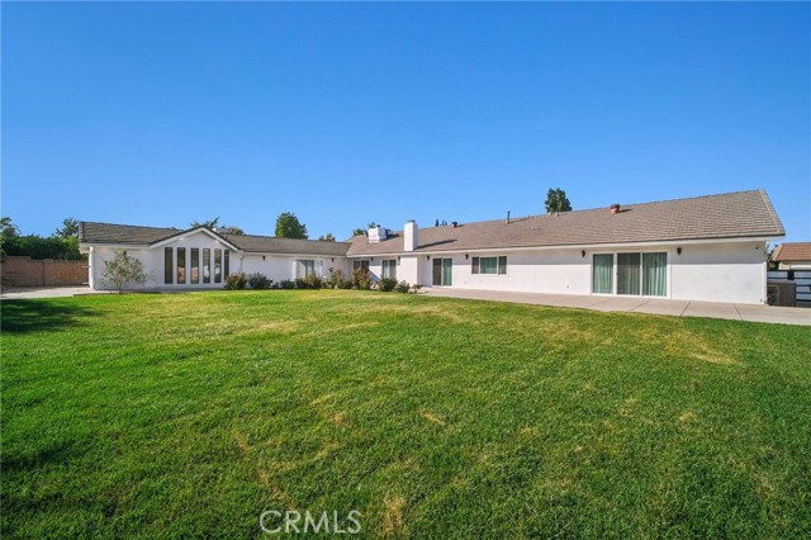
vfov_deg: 81.1
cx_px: 406
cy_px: 270
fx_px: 315
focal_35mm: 14
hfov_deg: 104.3
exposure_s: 1/240
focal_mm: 9
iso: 160
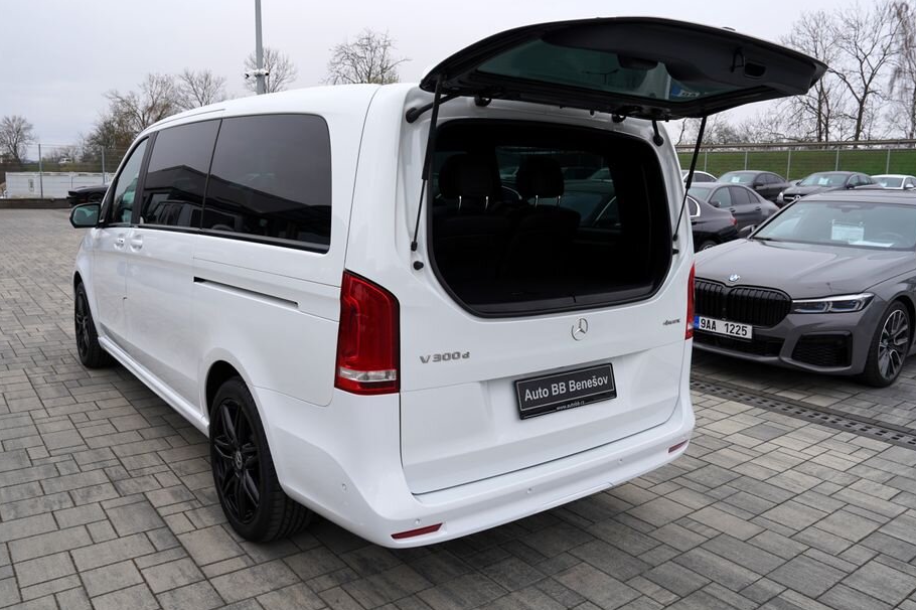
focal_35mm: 27
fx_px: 687
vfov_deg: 47.9
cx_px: 431
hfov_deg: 67.3
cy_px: 289
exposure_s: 1/125
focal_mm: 24
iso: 100
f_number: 5.6
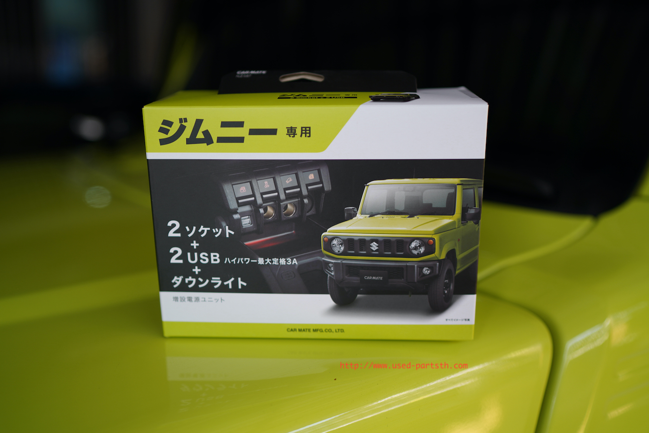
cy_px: 216
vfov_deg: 37.9
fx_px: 631
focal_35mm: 35
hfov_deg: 54.4
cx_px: 324
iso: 100
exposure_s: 1/100
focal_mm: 35
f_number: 2
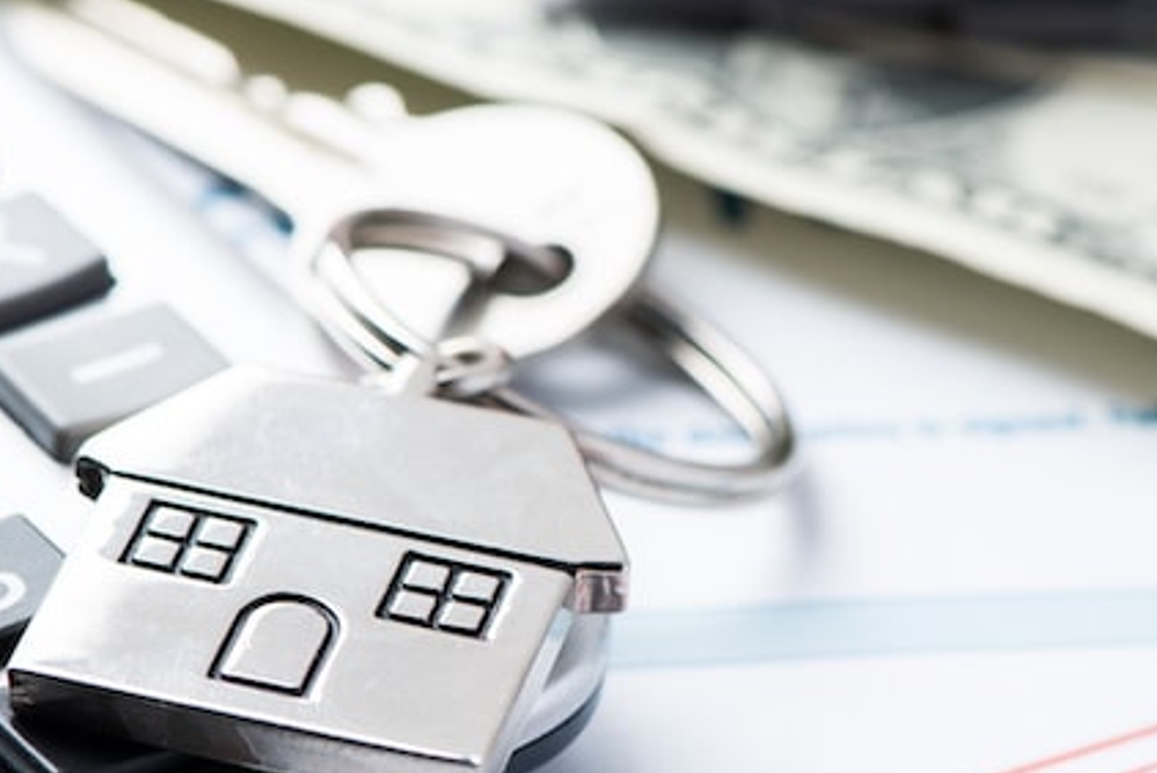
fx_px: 6400
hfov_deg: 10.3
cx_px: 672
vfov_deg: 6.9
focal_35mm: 199
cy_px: 504
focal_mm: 105
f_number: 10
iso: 64
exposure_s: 1/250
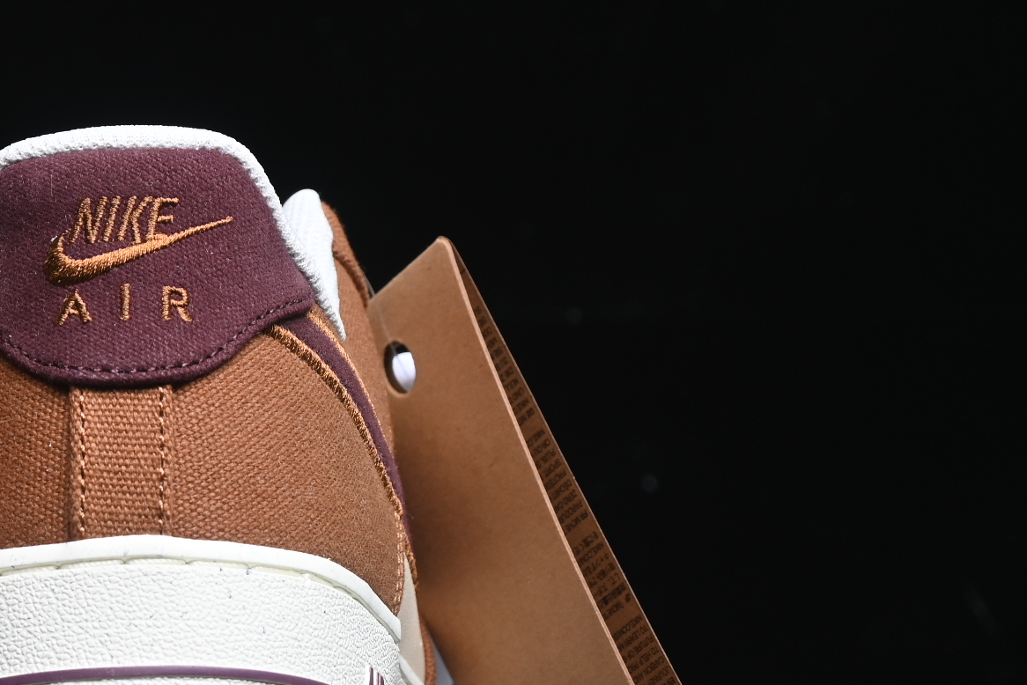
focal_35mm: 179
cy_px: 301
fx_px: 5107
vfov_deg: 7.7
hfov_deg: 11.4
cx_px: -39
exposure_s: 1/40
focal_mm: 50
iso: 160
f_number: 6.3
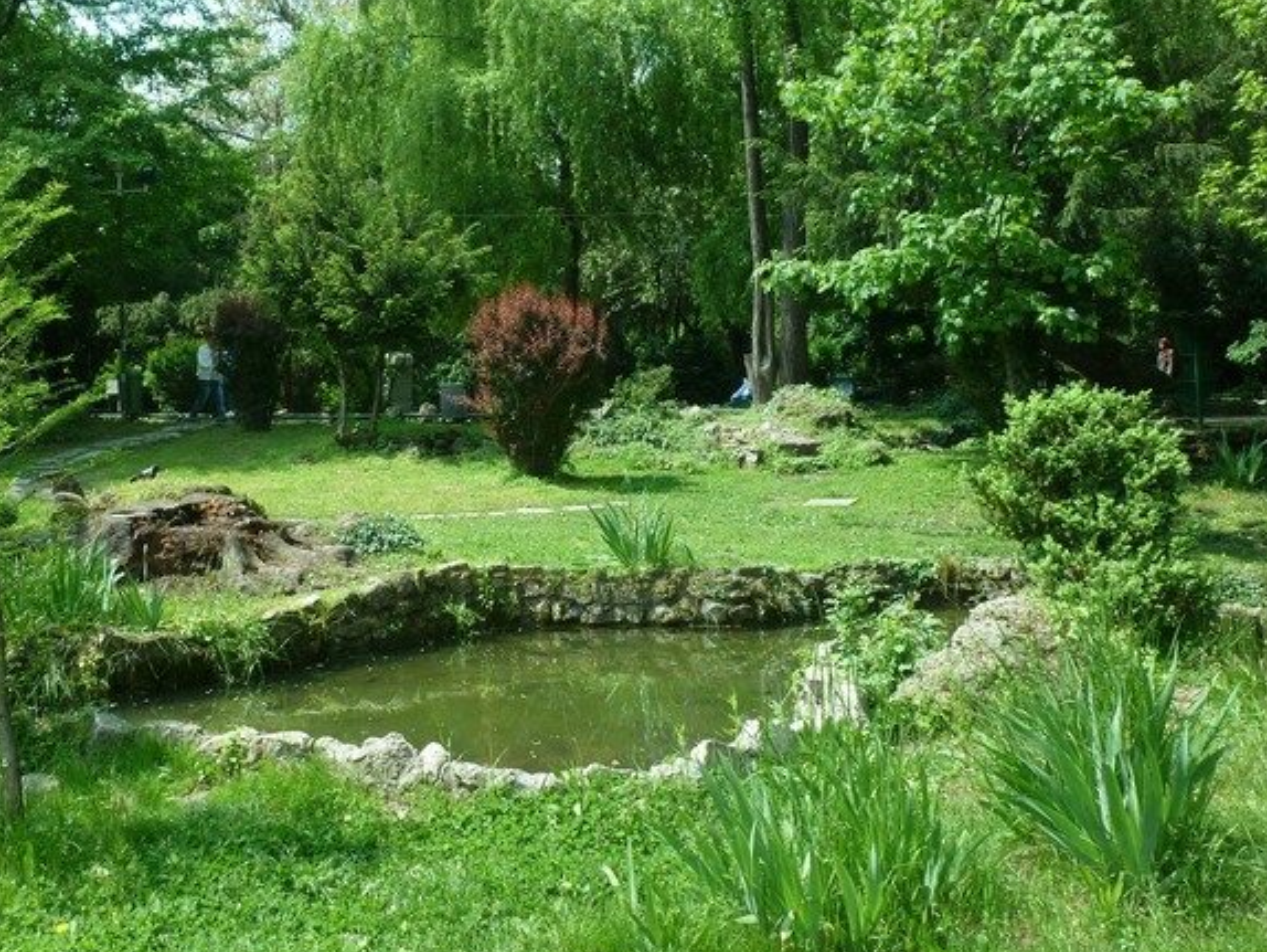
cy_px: 334
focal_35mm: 39
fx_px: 1428
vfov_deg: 36.5
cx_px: 490
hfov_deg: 47.5
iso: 100
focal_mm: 5
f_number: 4
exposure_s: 1/200
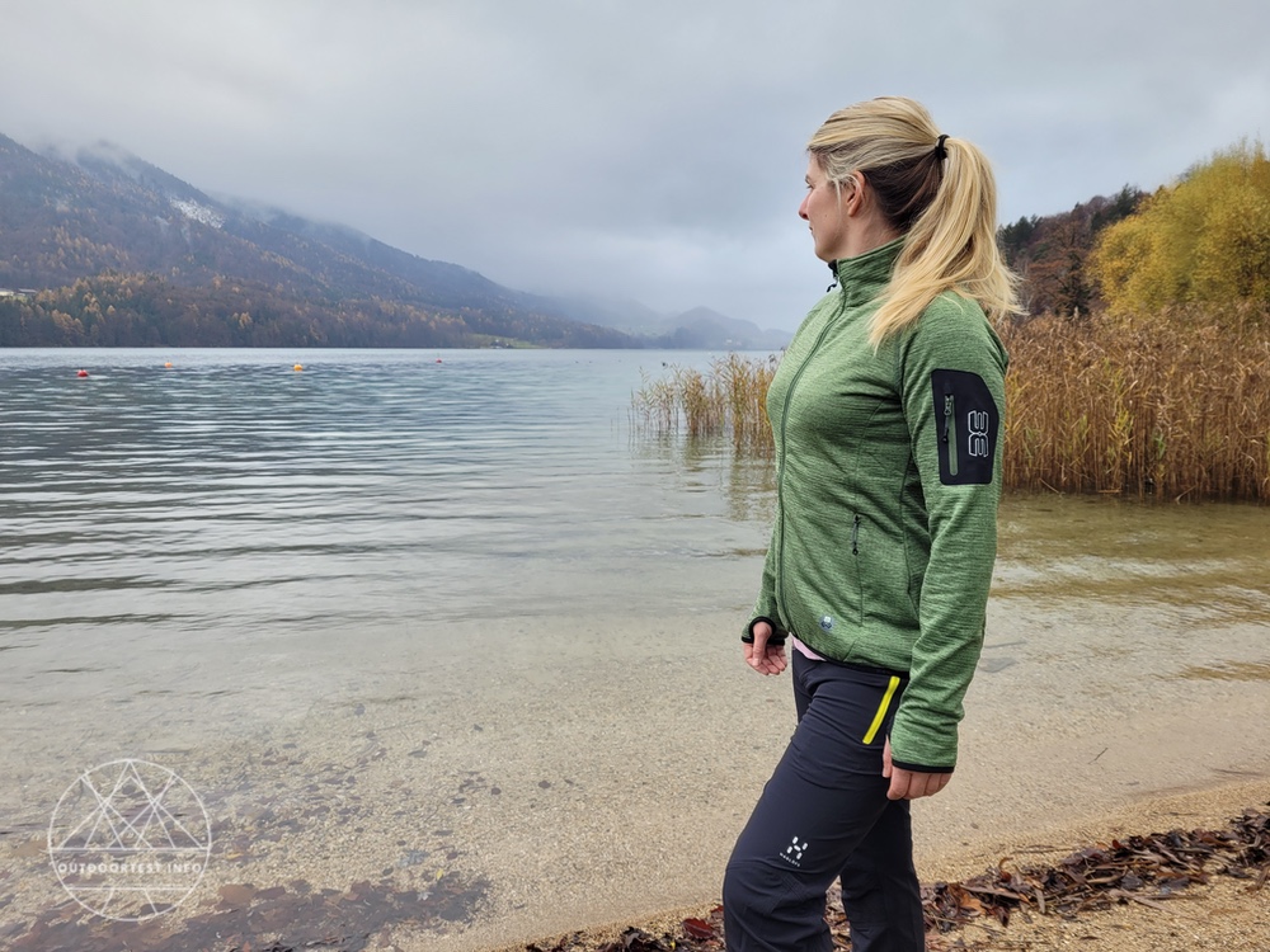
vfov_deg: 53.1
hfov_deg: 67.3
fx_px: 954
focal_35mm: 26
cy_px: 476
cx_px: 635
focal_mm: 5.4
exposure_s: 1/319
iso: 40
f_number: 1.8
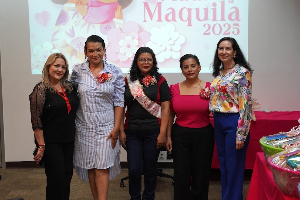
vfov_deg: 25.1
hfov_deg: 36.9
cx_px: 146
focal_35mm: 54
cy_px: 94
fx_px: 450
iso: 2500
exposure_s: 1/160
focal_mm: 50
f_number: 4
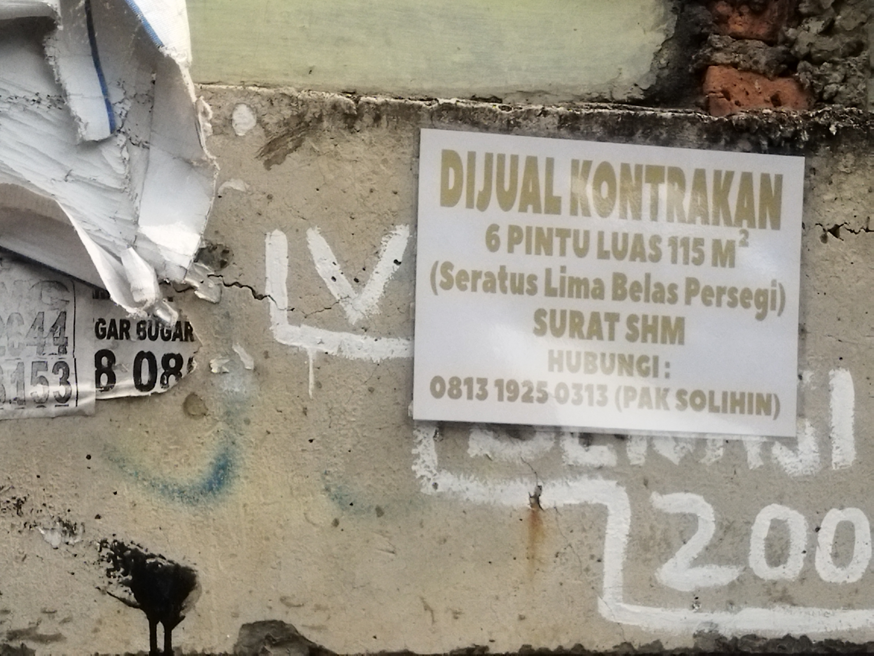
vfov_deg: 51.4
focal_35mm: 27
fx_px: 682
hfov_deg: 65.3
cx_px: 437
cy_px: 328
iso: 99
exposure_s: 1/1157
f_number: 1.79
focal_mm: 4.71
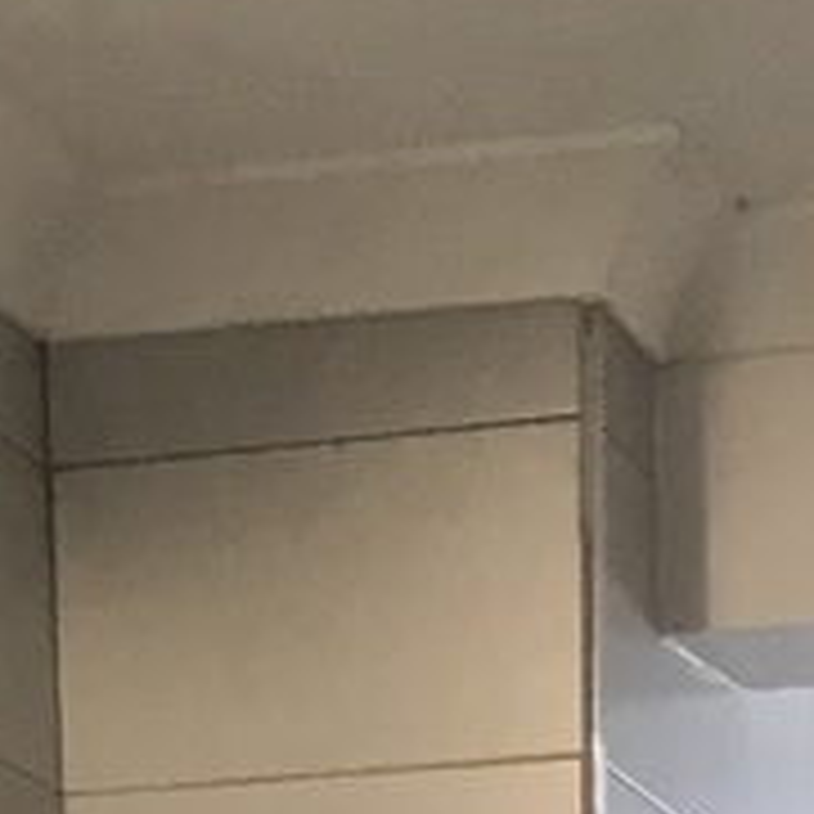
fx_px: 4736
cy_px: 2676
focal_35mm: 178
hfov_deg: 9.8
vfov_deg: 8.0
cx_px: 785
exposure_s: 1/25
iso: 40
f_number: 1.8
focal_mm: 3.99
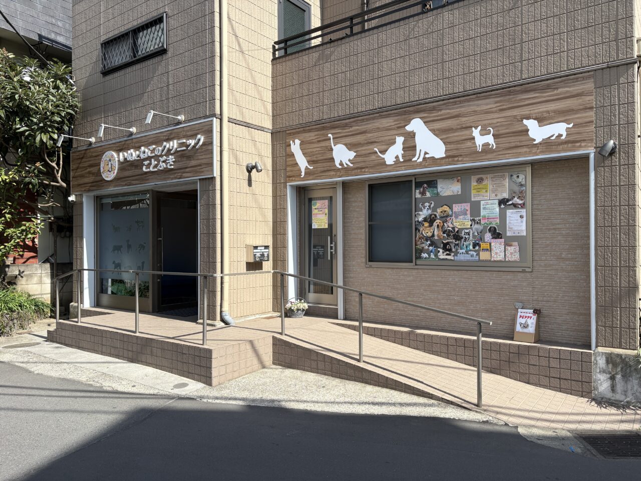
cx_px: 320
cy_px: 240
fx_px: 481
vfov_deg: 53.1
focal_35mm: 26
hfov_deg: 67.3
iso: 50
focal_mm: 5.96
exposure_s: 1/1953
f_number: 1.6
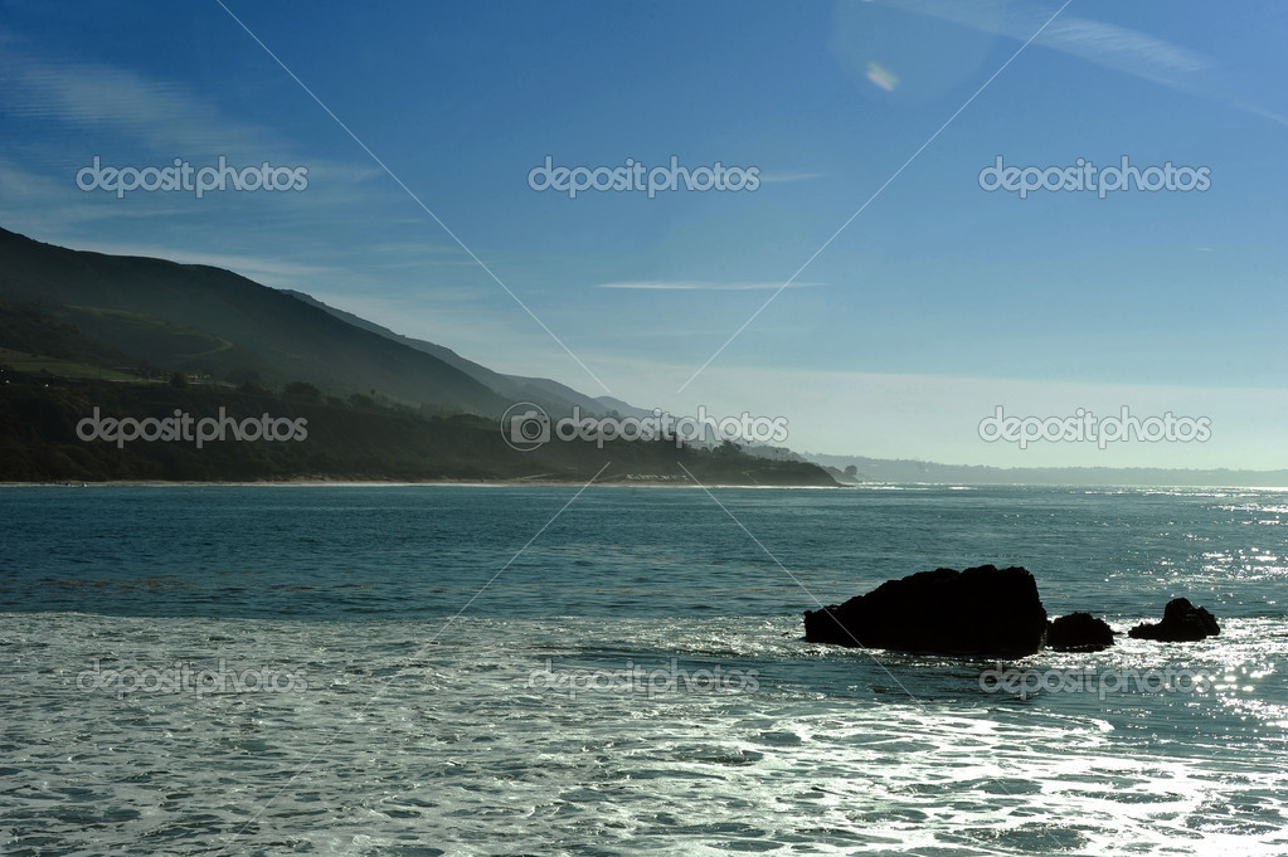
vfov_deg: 19.4
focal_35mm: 70
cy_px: 428
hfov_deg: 28.9
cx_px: 644
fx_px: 2503
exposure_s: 1/640
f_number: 13
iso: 125
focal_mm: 70
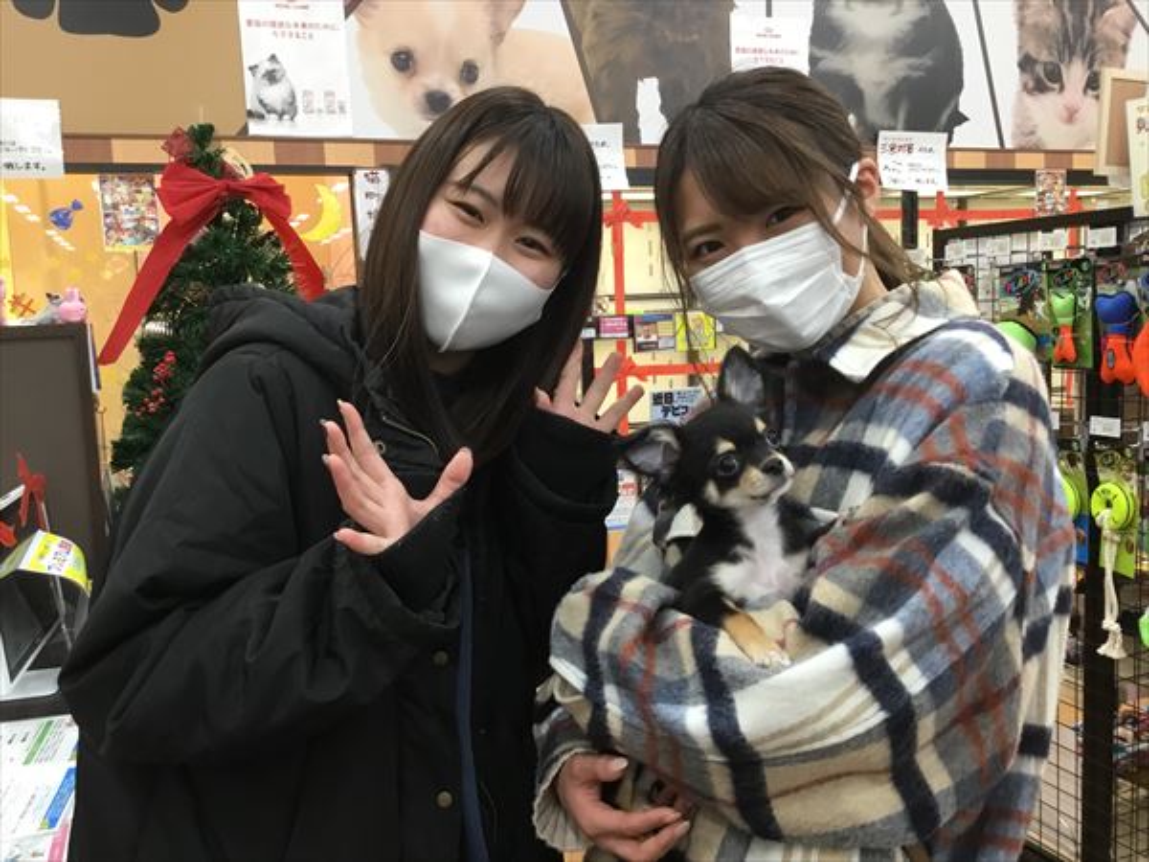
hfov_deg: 58.4
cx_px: 574
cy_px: 431
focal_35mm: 31
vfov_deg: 45.4
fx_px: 1029
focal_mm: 3.3
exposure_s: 1/33
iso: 100
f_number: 2.4
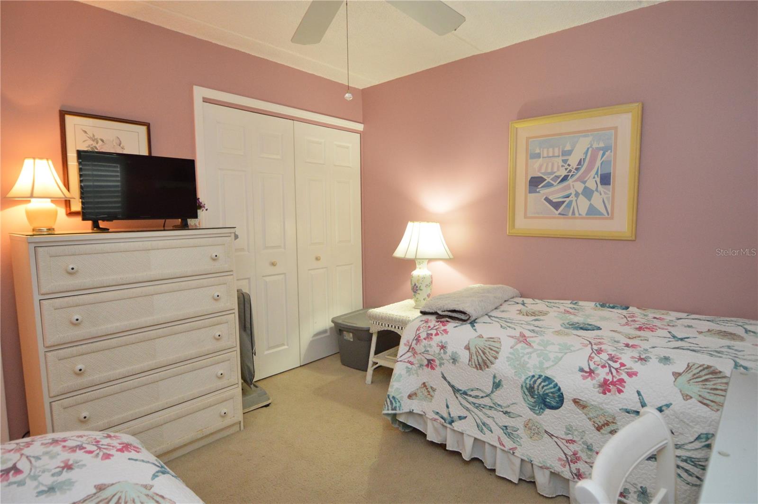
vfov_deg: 67.3
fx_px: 379
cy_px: 252
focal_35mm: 18
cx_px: 379
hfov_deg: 90.1
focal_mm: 12
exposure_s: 1/60
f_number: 4
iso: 1600
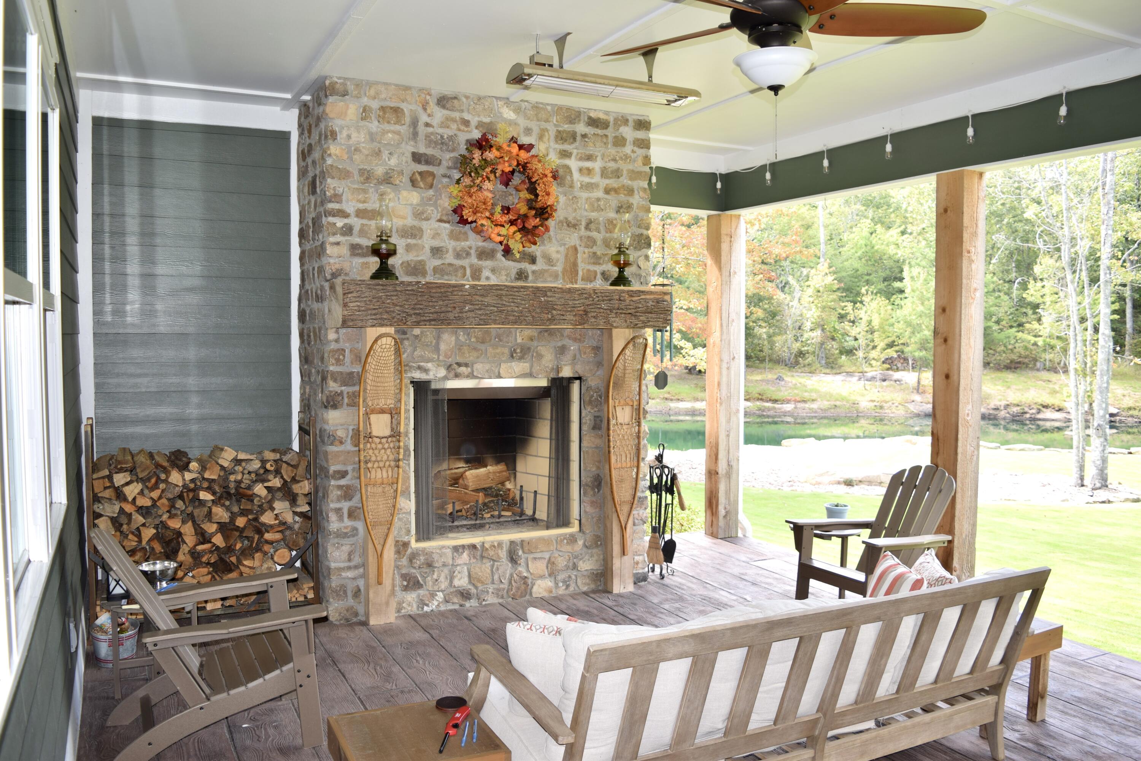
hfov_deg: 67.4
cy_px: 380
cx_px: 570
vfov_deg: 47.9
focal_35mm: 27
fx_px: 856
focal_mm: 18
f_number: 3.5
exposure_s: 1/60
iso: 100
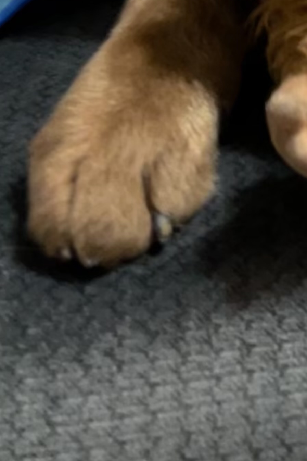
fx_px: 1036
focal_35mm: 81
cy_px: -164
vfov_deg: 22.1
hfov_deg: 15.4
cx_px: 474
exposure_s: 1/30
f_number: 1.5
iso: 640
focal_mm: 5.7
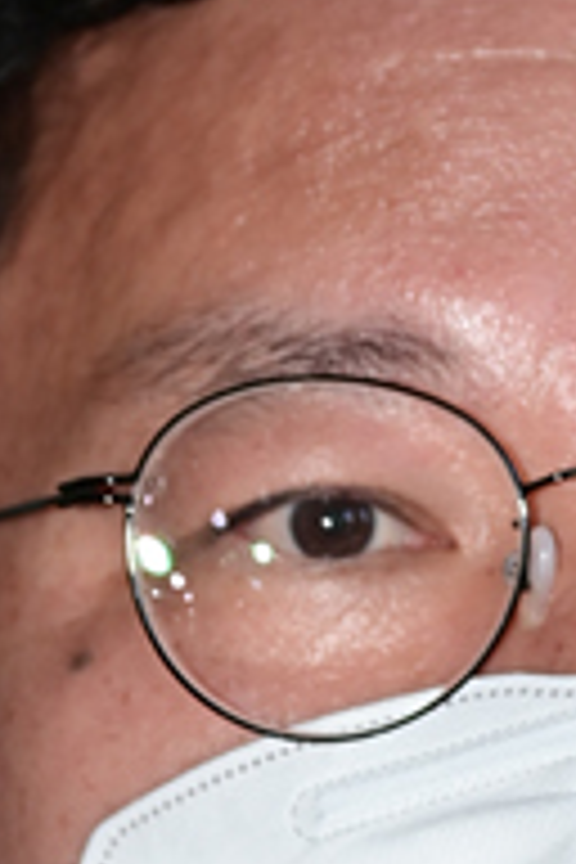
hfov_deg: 1.4
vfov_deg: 2.1
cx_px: 639
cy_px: 1048
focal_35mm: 977
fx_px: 23446
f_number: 5.6
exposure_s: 1/250
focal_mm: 250
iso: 500
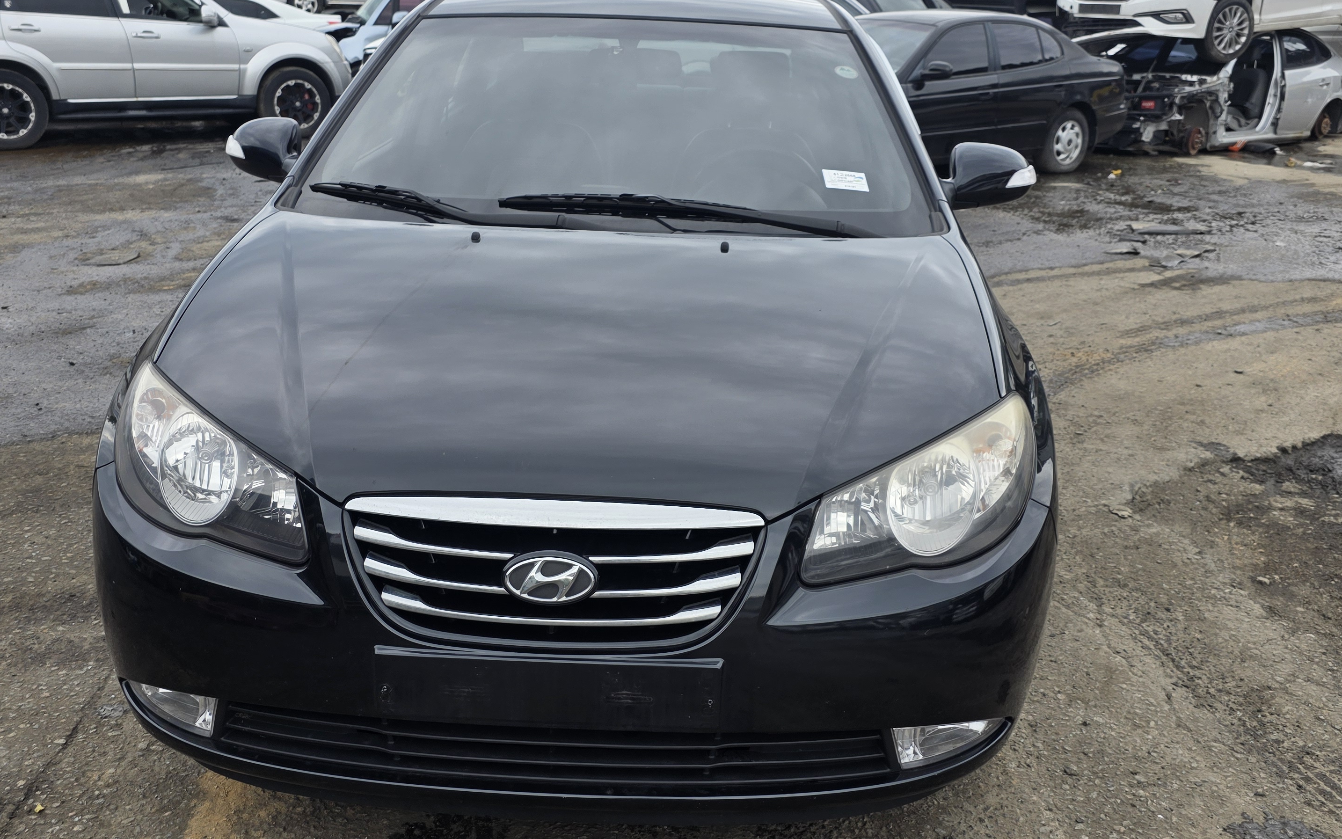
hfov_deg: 56.7
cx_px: 664
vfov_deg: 37.3
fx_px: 1244
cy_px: 406
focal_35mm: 34
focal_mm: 6.3
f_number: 1.7
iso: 12
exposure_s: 1/144
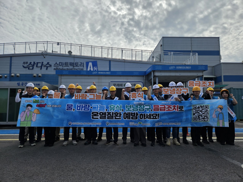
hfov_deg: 73.9
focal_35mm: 23
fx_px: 161
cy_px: 91
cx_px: 122
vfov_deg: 58.9
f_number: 1.8
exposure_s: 1/5000
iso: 25
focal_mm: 5.4
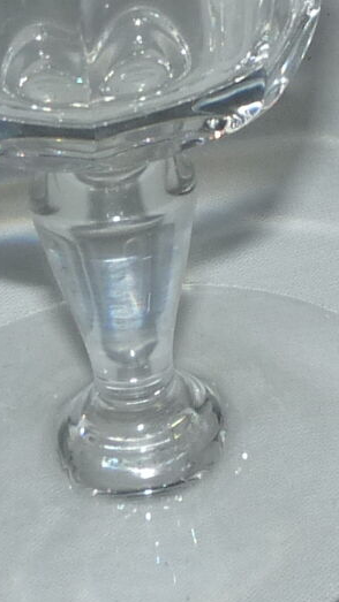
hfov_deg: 8.2
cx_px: 560
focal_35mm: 144
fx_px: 2302
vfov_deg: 14.2
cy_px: -230
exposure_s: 1/30
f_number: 4
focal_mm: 4.8
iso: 100
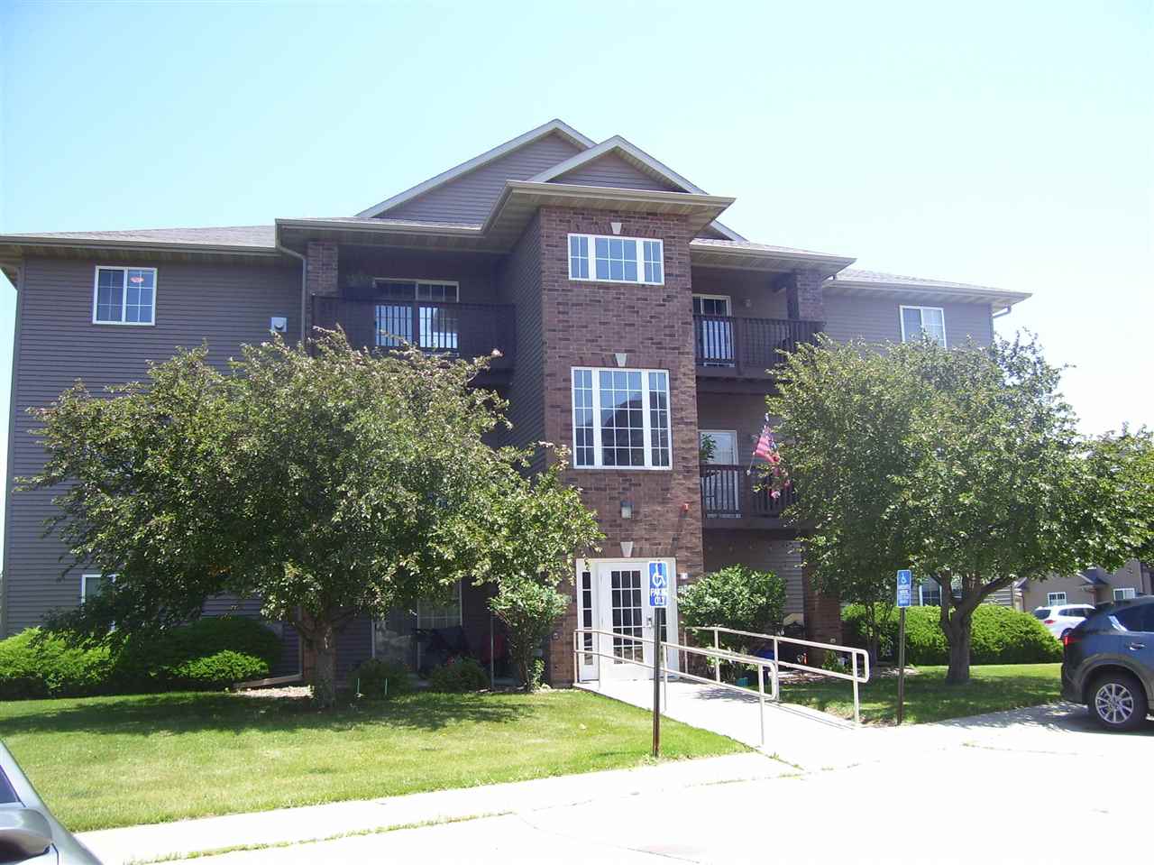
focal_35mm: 34
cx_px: 577
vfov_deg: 41.8
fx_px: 1133
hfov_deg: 54.0
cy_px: 432
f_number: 2.7
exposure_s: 1/500
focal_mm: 5.6
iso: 80
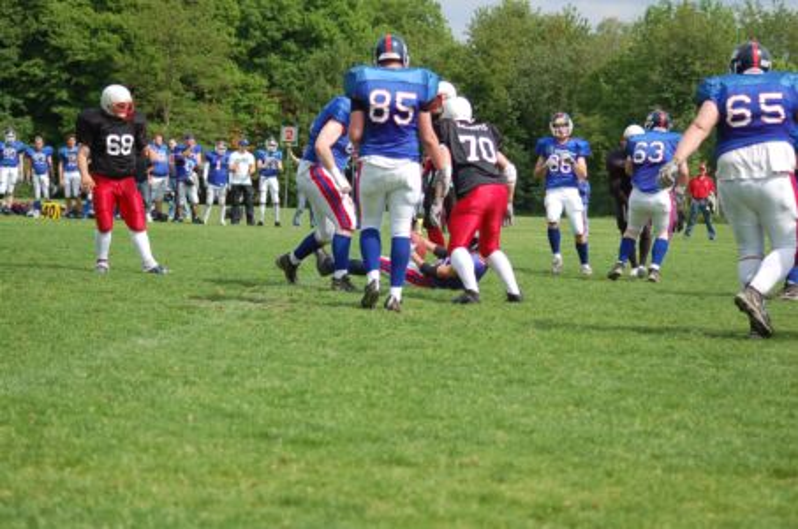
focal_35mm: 105
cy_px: 264
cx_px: 399
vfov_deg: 13.0
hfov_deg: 19.5
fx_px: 2323
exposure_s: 1/1250
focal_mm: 70
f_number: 5
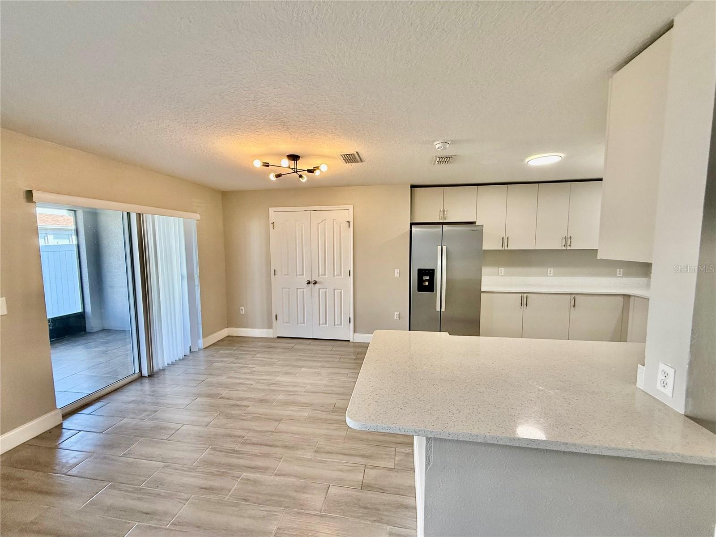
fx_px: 290
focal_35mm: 14
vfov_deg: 85.7
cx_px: 358
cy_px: 268
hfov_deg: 102.1
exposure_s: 1/120
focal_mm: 2.22
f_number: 2.2
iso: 160
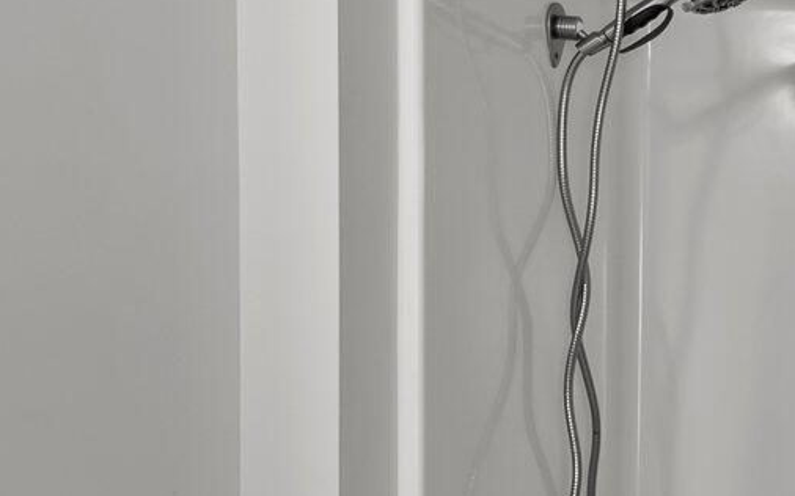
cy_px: 330
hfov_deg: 25.7
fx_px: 1430
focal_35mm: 66
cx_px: 1090
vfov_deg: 19.6
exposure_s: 1/30
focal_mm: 16
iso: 400
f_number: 4
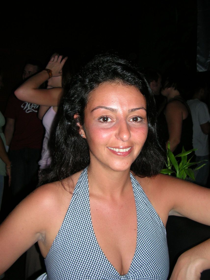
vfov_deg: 52.7
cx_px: 105
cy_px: 140
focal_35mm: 35
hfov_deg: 40.6
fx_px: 284
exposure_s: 1/60.1
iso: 50
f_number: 2.8
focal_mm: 5.8
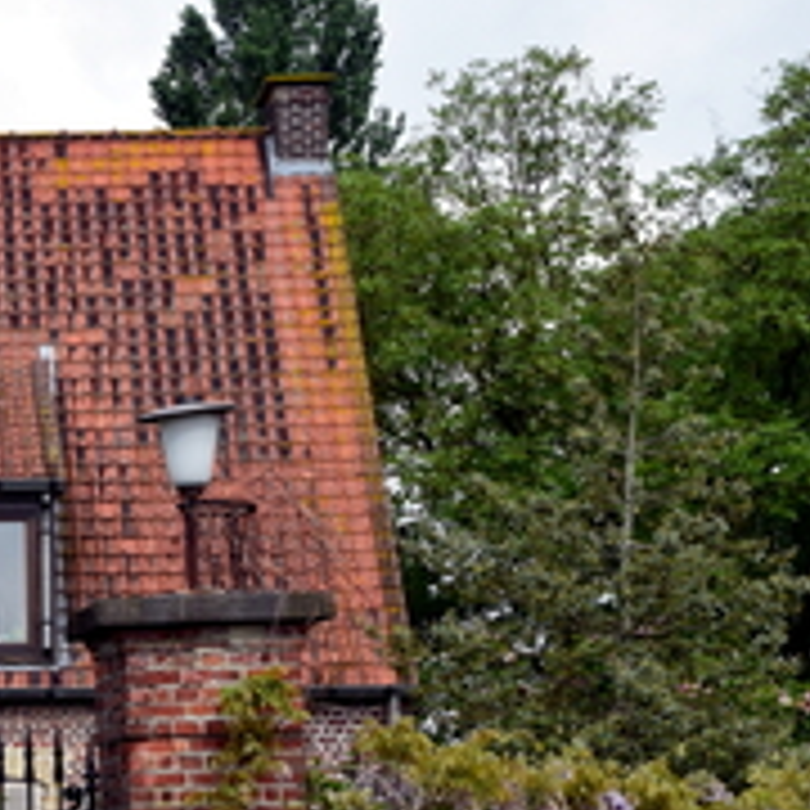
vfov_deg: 14.4
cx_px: -374
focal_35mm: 119
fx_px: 3150
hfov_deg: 13.8
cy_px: 796
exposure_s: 1/400
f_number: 11
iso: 400
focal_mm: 28
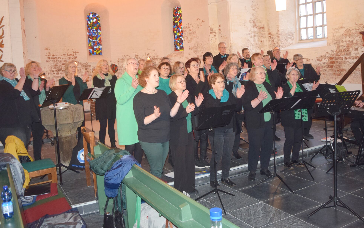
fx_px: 357
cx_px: 196
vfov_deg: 35.2
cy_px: 88
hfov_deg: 54.0
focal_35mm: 36
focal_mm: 20
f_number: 4
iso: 800
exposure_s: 1/80
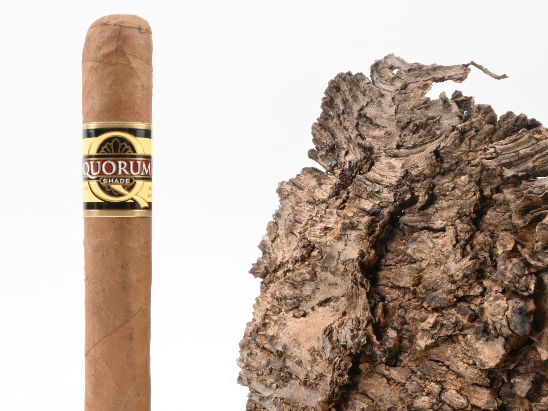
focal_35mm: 47
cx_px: 154
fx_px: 750
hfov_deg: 39.3
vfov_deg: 30.2
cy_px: 302
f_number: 22
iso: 640
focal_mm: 19.5
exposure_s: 1/15
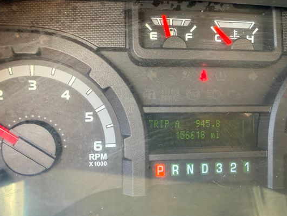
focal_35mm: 30
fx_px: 249
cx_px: 160
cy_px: 103
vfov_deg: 46.8
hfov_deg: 59.8
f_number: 2.2
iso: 250
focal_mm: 2.22
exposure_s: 1/99
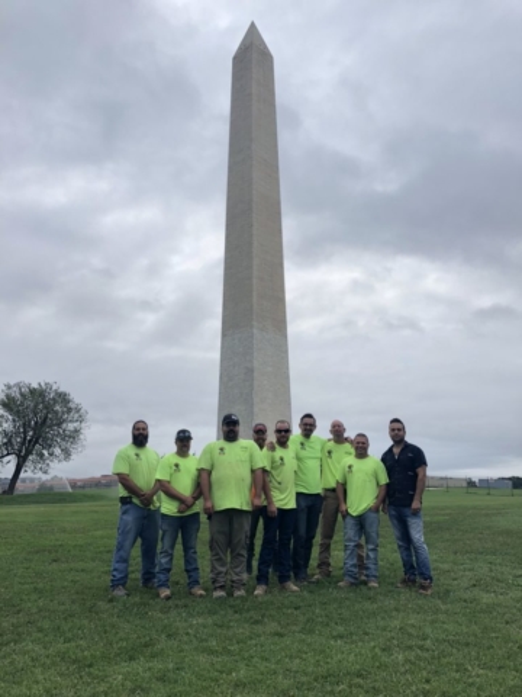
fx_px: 563
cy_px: 348
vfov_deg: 63.4
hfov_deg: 49.7
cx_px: 261
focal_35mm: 28
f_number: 1.8
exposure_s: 1/150
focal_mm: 4
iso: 20
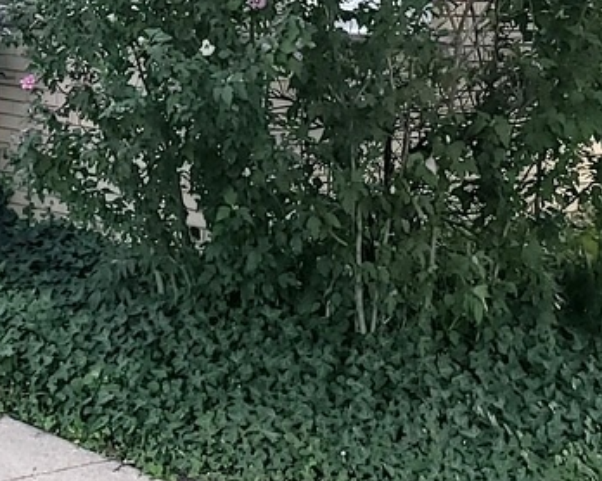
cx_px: 5
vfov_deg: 13.6
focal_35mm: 105
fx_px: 1870
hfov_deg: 17.9
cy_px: -287
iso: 80
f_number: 2.4
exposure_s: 1/38
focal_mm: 4.3
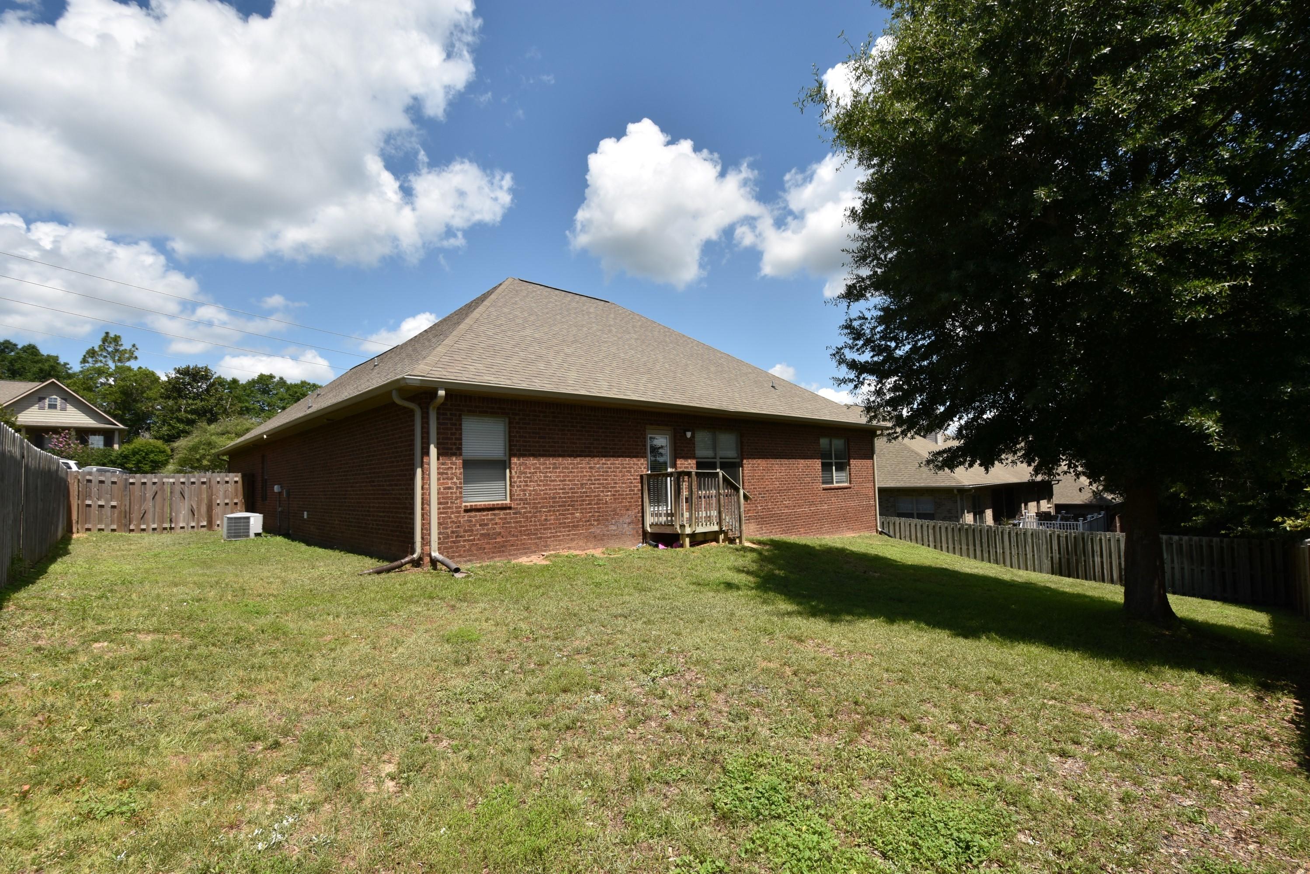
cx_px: 655
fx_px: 546
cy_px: 437
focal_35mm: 15
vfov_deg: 77.4
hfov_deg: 100.4
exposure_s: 1/250
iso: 100
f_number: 8
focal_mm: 10
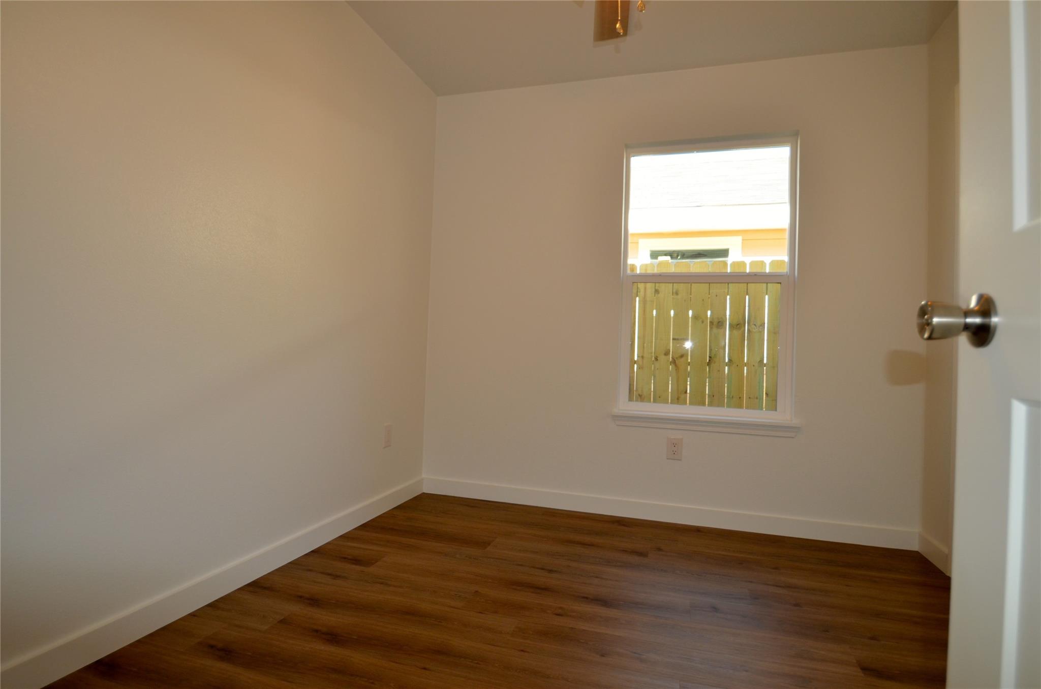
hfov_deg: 90.1
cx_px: 520
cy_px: 344
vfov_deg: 67.1
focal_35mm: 18
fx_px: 519
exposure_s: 1/125
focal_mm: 12
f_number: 3.8
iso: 280
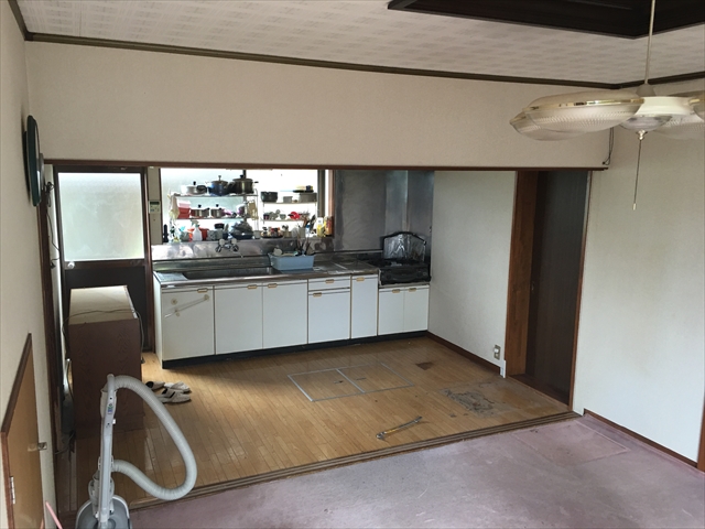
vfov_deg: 48.2
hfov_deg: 61.7
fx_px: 591
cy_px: 264
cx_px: 352
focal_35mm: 29
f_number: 2.2
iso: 32
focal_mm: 4.15
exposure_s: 1/15
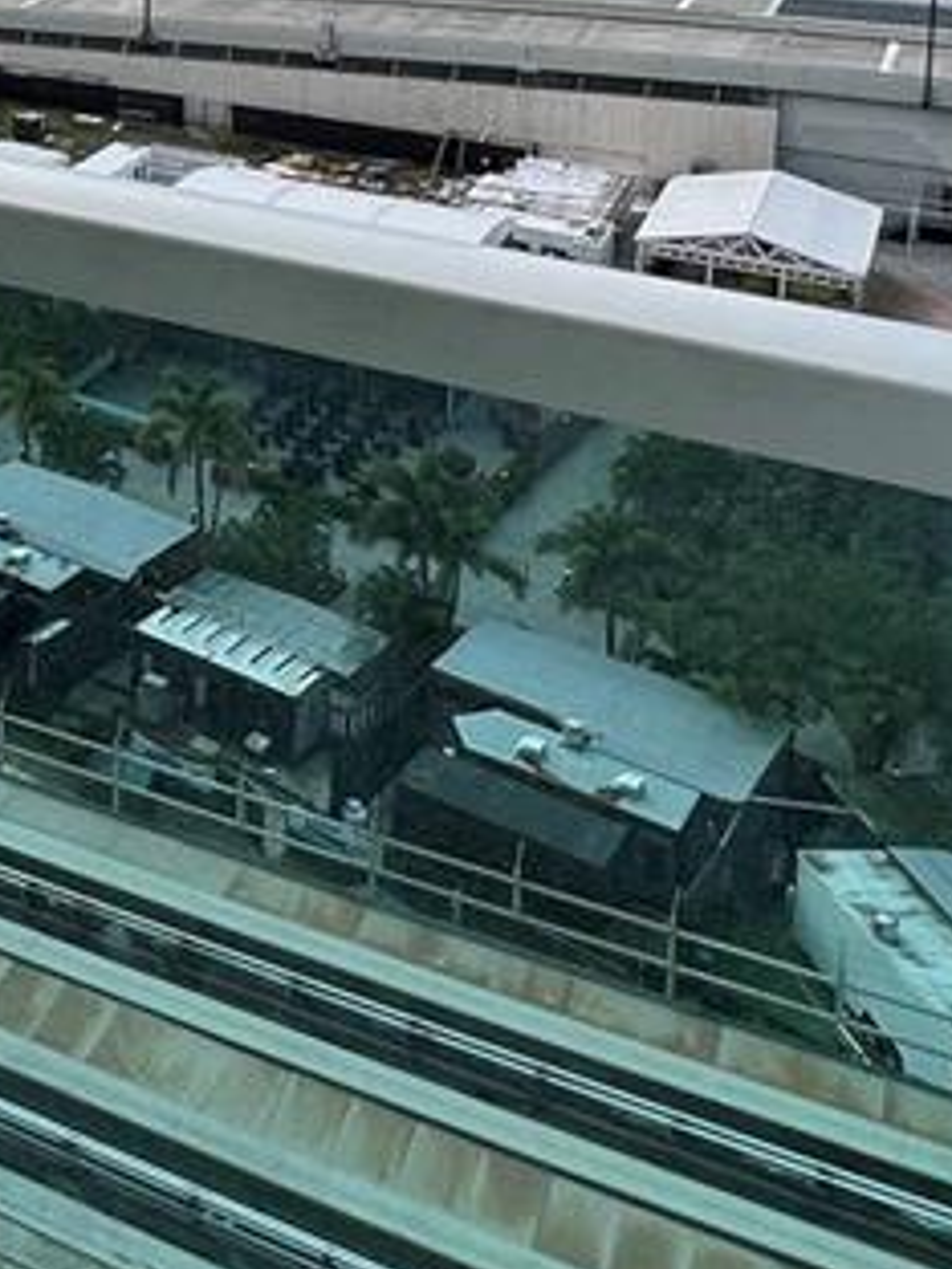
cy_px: -150
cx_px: -297
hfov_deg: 25.1
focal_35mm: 50
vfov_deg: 33.1
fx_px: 1833
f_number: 1.8
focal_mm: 1.57
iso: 40
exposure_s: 1/3040
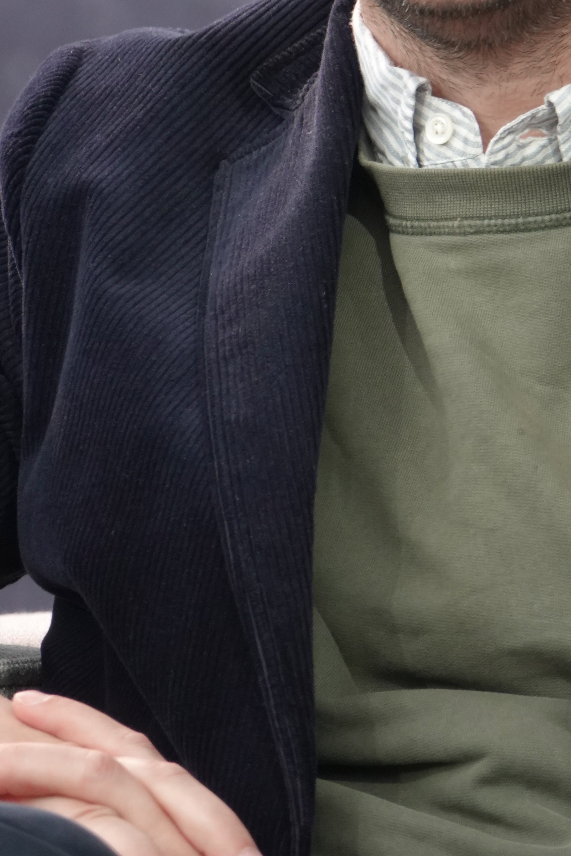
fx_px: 30522
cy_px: 75
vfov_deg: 1.6
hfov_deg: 1.1
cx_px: 378
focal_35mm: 1283
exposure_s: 1/250
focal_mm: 220
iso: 640
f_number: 4
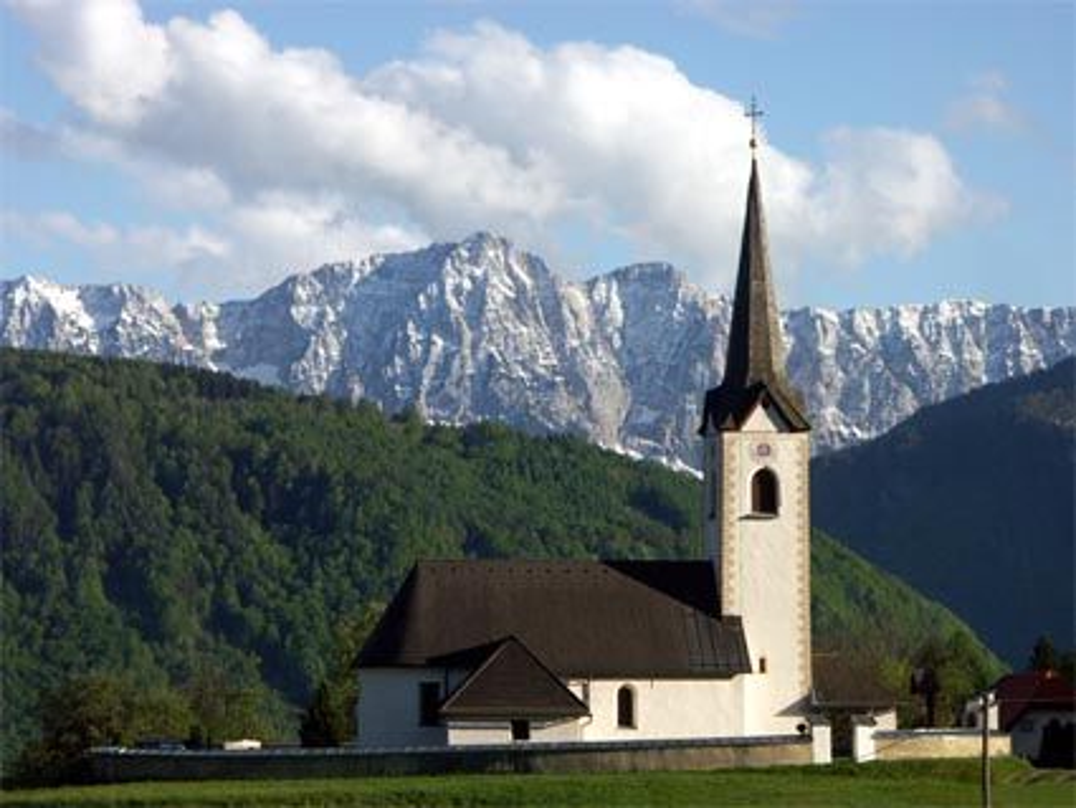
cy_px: 404
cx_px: 538
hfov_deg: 12.0
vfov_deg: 9.0
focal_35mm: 165
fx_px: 5130
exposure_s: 1/200
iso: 100
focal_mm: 42.18
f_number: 11
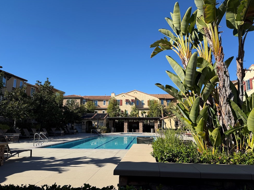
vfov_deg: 54.9
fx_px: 183
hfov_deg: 69.4
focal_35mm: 25
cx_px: 129
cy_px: 98
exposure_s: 1/4167
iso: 80
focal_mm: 6.76
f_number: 1.78
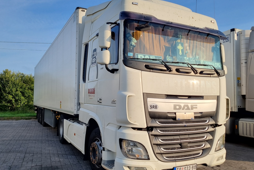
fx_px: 226
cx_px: 140
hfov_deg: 58.6
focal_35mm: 32
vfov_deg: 41.1
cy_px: 87
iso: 50
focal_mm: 5.4
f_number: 1.8
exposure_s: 1/1356
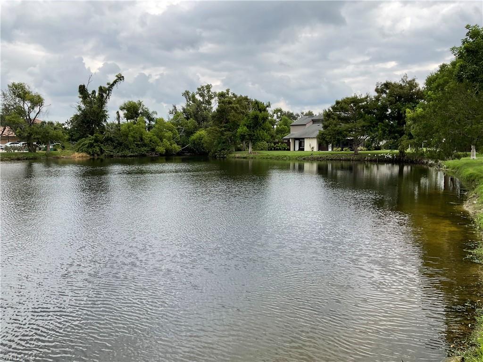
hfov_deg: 61.7
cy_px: 181
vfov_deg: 48.2
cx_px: 242
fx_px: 405
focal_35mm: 29
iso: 16
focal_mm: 3
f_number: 1.8
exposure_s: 1/1577
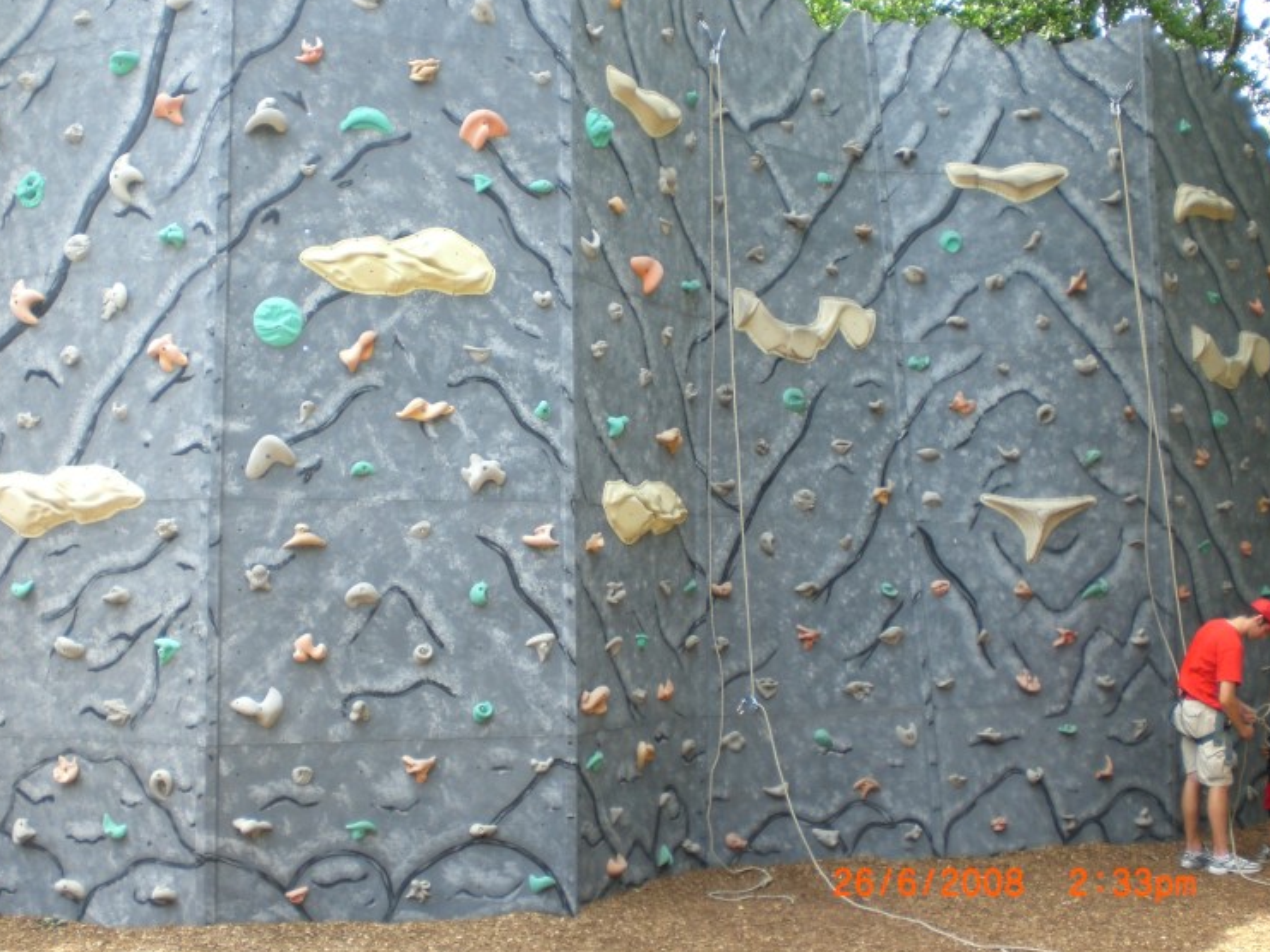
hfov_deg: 45.7
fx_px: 1504
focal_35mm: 41
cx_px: 593
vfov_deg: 35.1
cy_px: 474
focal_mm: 6.3
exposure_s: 1/250
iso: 100
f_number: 3.1
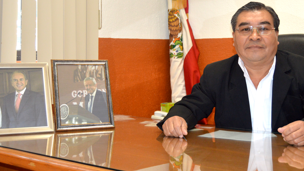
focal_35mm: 58
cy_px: 44
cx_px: 170
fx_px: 468
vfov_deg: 20.6
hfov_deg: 36.0
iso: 720
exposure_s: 1/60
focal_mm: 26
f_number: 4
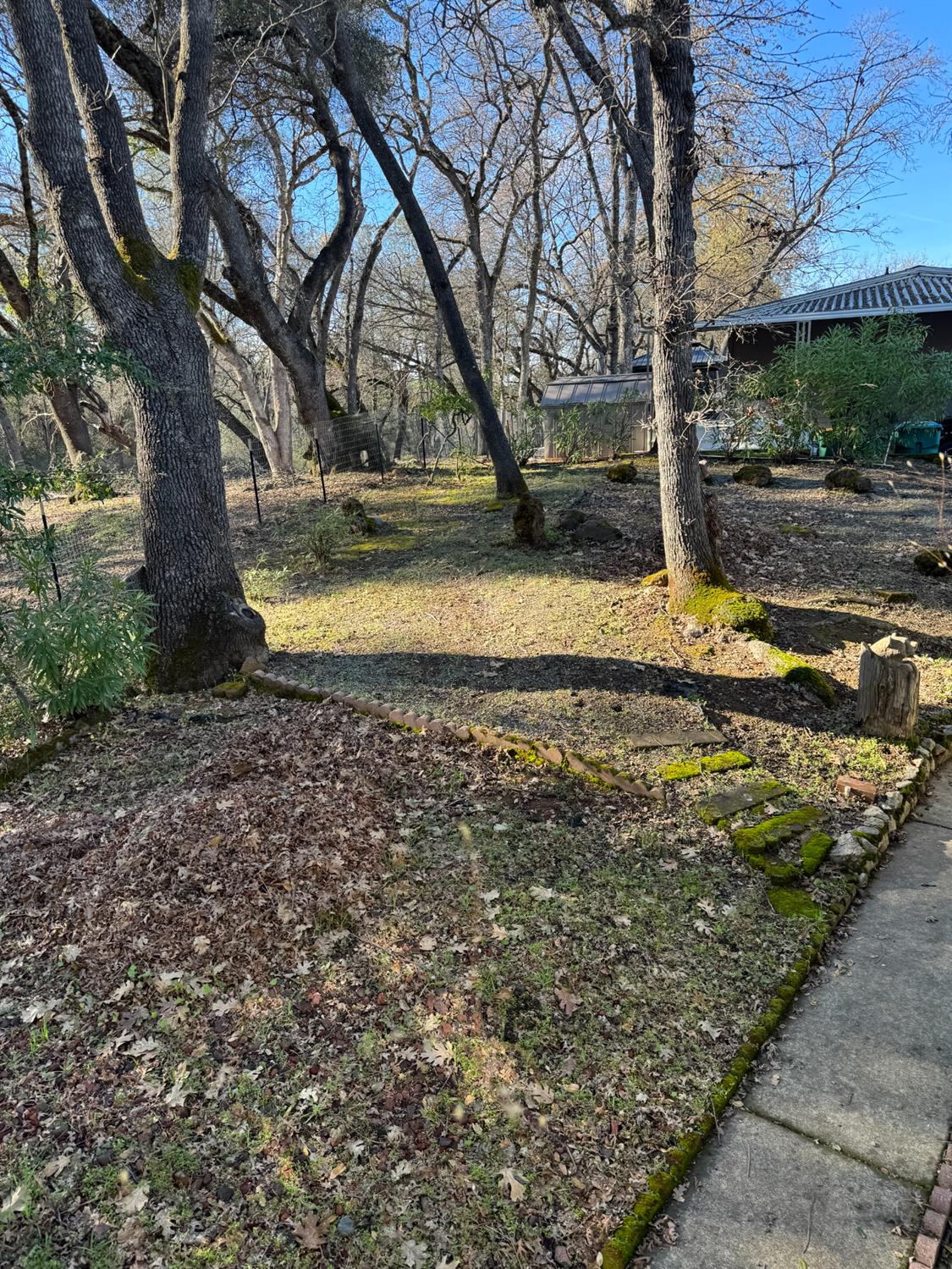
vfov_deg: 71.6
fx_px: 880
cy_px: 634
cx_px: 476
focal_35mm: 24
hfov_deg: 56.8
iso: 80
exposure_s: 1/460
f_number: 1.78
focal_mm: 6.76
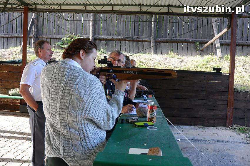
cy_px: 83
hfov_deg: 67.4
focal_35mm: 27
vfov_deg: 47.8
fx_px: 187
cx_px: 125
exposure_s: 1/125
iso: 800
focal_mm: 18
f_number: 5.6
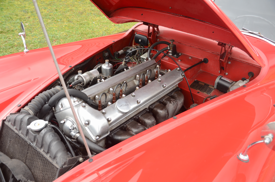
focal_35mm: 33
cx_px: 138
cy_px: 91
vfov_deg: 39.8
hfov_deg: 57.3
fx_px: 252
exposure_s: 1/25
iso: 320
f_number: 3.8
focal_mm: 22
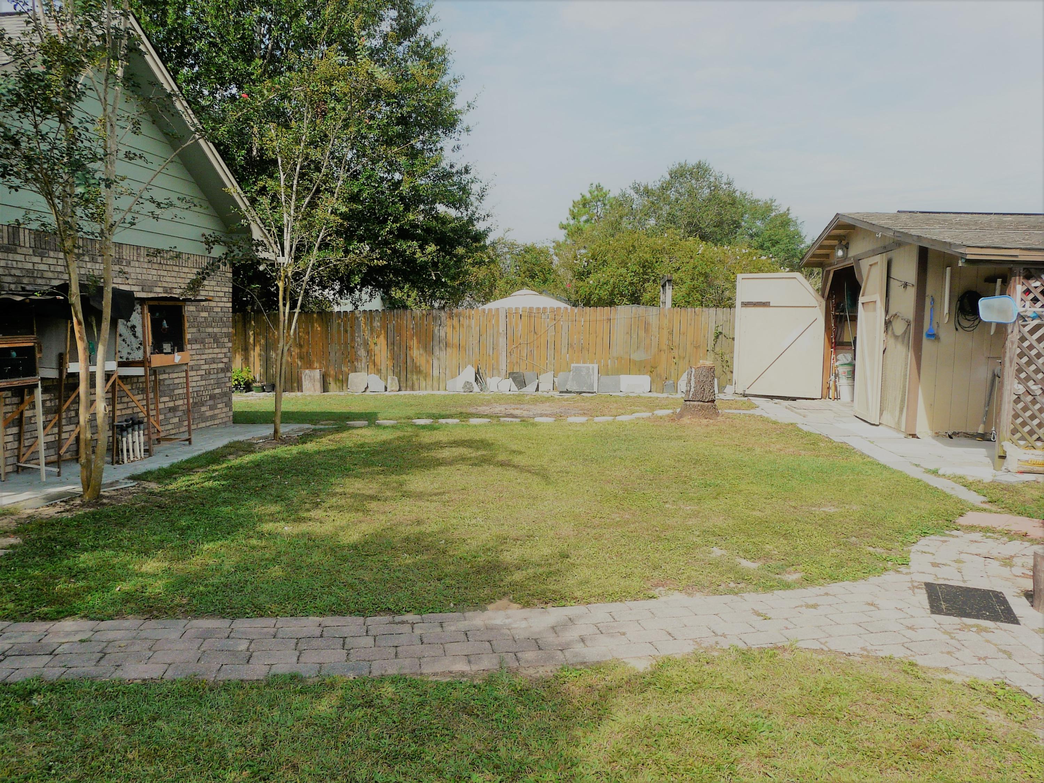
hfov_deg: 63.4
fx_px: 844
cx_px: 522
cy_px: 392
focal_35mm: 28
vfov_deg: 49.7
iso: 100
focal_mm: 4.6
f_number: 5.6
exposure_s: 1/320
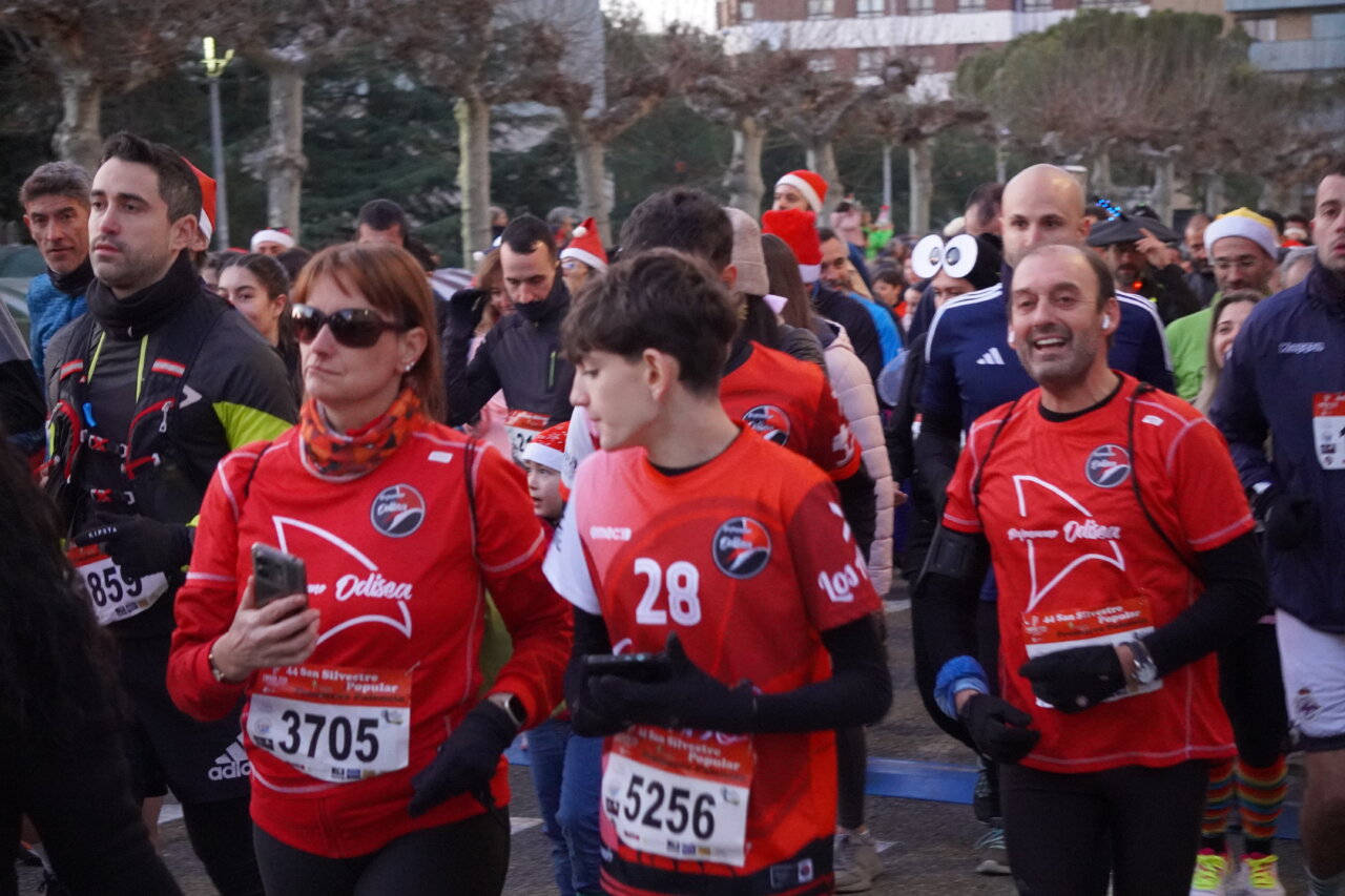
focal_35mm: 82
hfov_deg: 24.6
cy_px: 448
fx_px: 3082
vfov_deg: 16.5
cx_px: 672
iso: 6400
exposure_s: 1/125
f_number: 4.5
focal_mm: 55
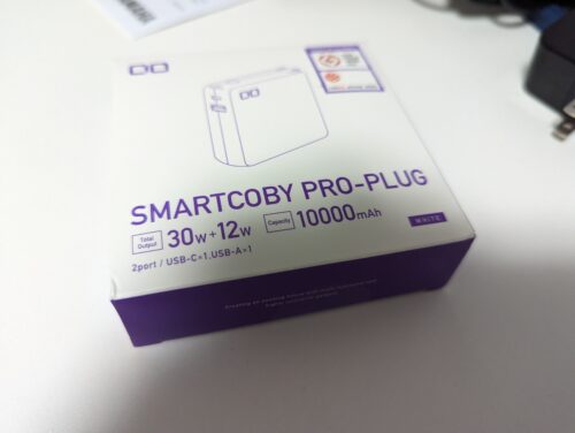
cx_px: 288
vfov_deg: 56.9
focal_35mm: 24
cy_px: 216
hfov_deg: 71.5
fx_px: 399
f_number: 1.85
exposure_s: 1/186
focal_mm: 6.81
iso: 676
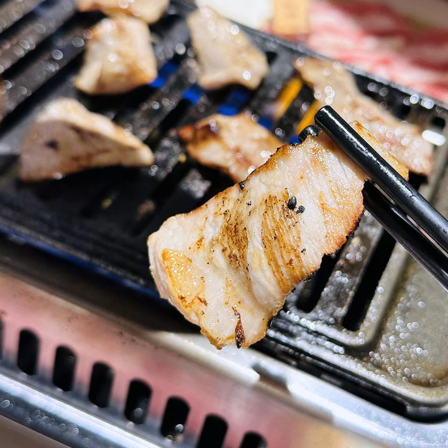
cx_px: 262
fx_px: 835
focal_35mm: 57
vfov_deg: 30.0
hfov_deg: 30.0
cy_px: 224
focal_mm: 6.86
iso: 160
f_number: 1.78
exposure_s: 1/60
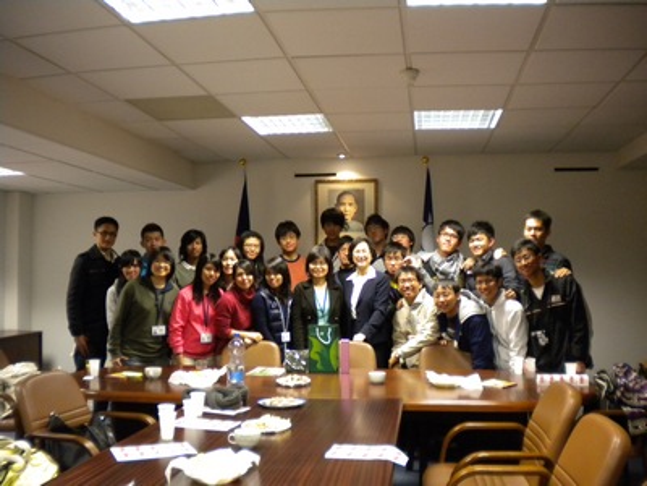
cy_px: 243
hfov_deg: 52.6
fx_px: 654
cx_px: 324
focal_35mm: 35
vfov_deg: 40.7
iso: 400
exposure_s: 1/30
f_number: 3.1
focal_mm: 6.3
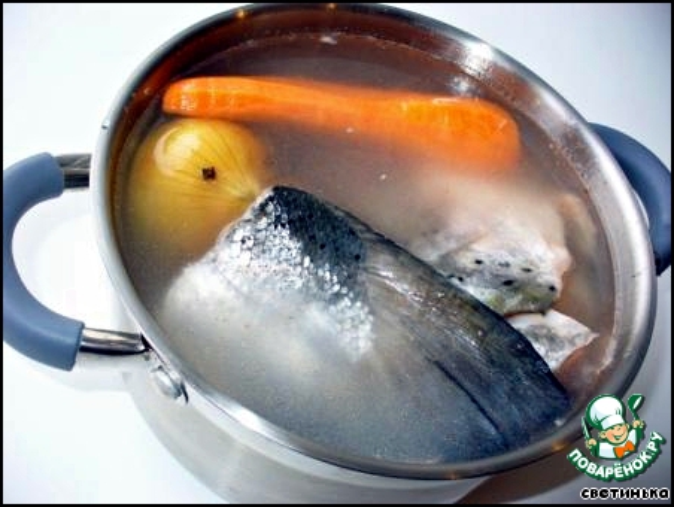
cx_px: 337
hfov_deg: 50.1
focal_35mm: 37
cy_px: 254
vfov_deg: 38.7
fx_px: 721
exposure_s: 1/30
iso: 100
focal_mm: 6.1
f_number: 2.8
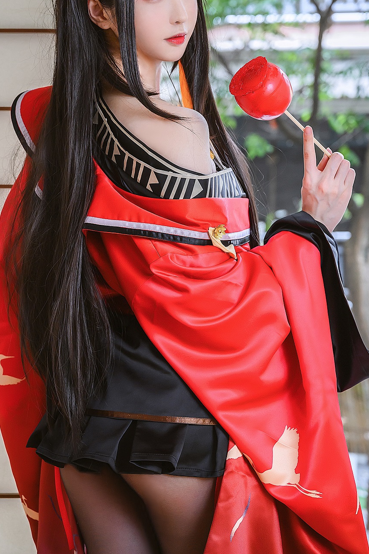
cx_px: 151
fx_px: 1123
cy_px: 252
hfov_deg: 18.6
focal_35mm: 73
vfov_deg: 27.7
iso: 640
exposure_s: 1/60
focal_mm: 52
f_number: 4
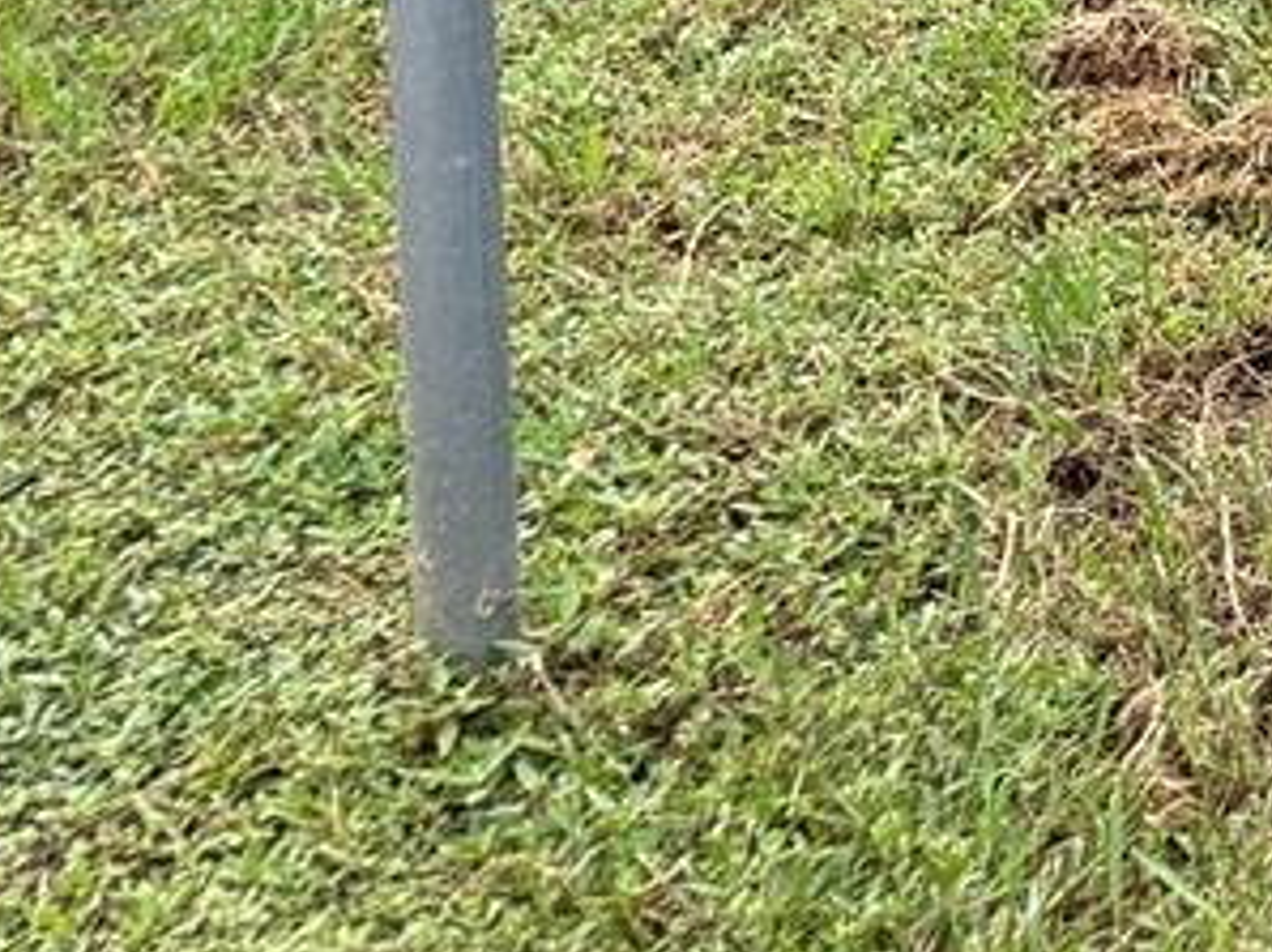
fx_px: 4736
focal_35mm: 129
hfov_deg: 12.3
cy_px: -1323
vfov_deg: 10.0
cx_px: 3009
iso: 100
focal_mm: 6.76
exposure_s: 1/955
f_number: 1.78
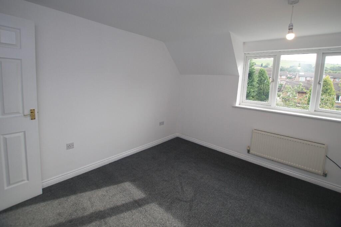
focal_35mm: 16
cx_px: 170
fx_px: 156
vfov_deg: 72.1
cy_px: 114
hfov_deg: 95.0
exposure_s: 1/160
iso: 400
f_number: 4
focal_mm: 11
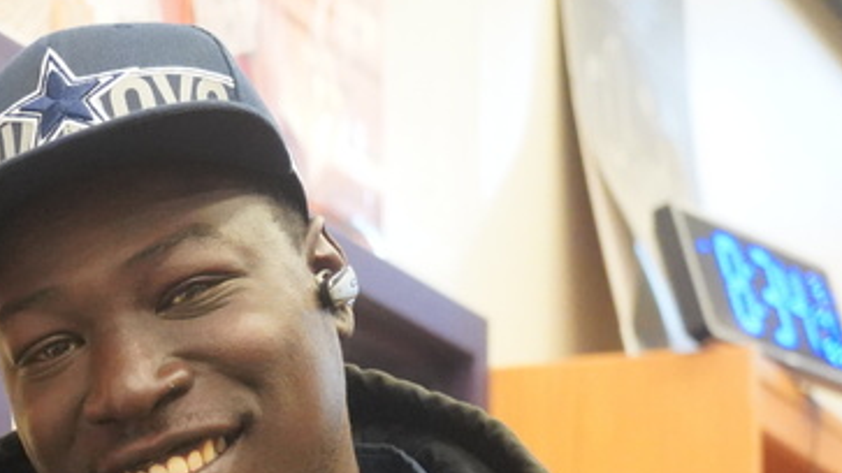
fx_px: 3036
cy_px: 759
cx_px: -32
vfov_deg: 8.7
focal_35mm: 136
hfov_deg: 15.5
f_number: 4
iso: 12800
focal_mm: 46
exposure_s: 1/125
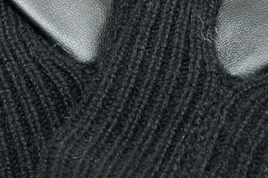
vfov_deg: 6.5
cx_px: 155
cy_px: 22
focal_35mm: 212
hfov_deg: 9.7
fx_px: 1577
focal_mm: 26
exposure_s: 1/50
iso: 400
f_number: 4
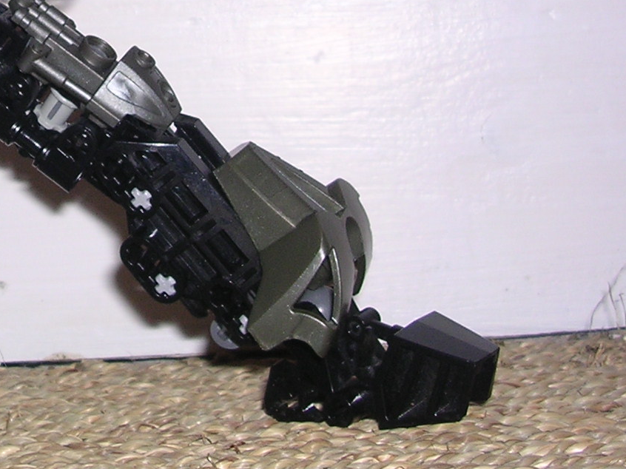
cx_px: -9
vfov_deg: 15.7
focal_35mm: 92
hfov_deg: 20.6
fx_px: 1663
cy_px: -4
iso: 100
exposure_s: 1/60.1
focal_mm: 5.8
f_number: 2.8
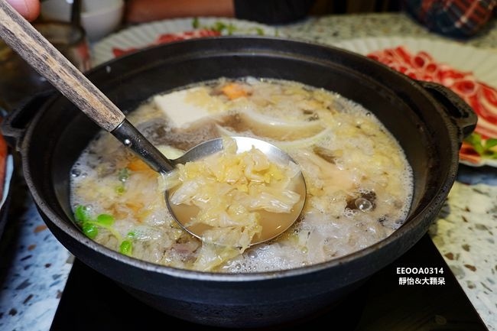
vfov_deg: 53.1
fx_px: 331
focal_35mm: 24
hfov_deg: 73.8
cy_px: 166
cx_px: 248
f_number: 2.8
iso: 125
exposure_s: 1/60
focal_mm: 9
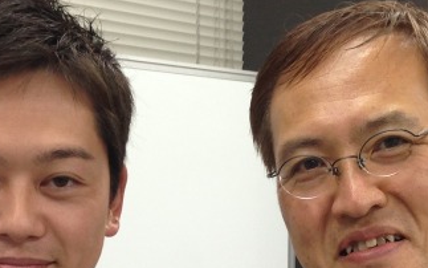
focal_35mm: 111
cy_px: 358
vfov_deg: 11.5
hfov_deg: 18.8
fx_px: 1295
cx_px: 221
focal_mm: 4.13
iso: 64
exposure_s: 1/40
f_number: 2.4
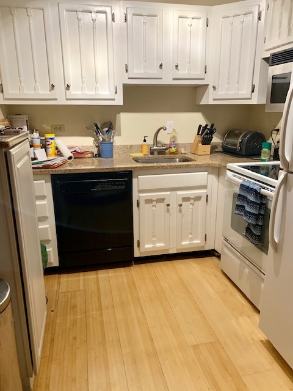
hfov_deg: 53.1
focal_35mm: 26
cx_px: 146
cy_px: 196
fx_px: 293
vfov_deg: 67.3
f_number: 1.8
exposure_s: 1/60
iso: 160
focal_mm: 4.25
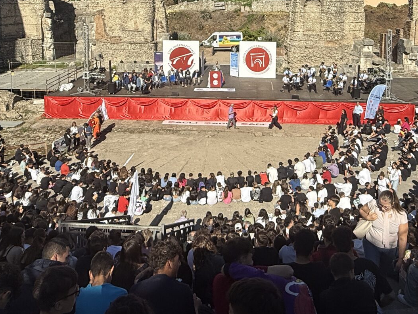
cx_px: 236
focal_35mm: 34
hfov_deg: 53.8
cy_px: 33
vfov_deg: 38.9
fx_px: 411
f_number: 2.2
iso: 50
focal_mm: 2.22
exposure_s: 1/3891
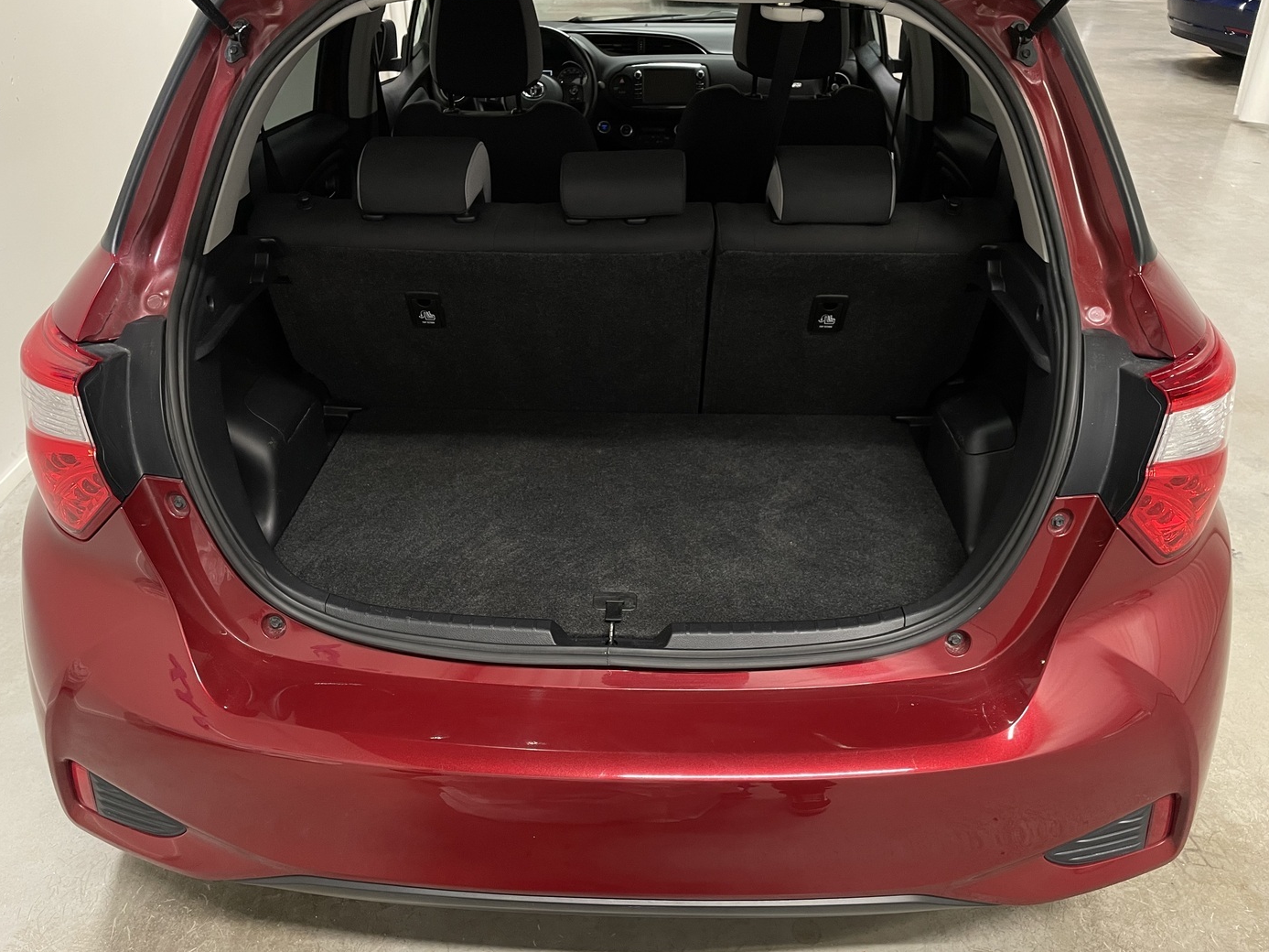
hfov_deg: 65.3
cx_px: 612
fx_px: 990
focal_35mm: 27
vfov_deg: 51.3
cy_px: 468
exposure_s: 1/50
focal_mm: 4.2
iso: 160
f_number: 1.6
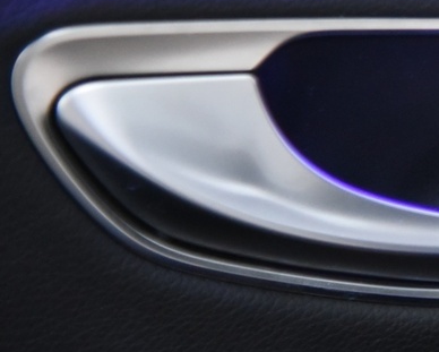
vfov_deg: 5.1
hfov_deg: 6.2
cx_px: 879
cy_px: -58
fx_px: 3966
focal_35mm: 305
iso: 4000
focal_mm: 78
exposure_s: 1/50
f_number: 4
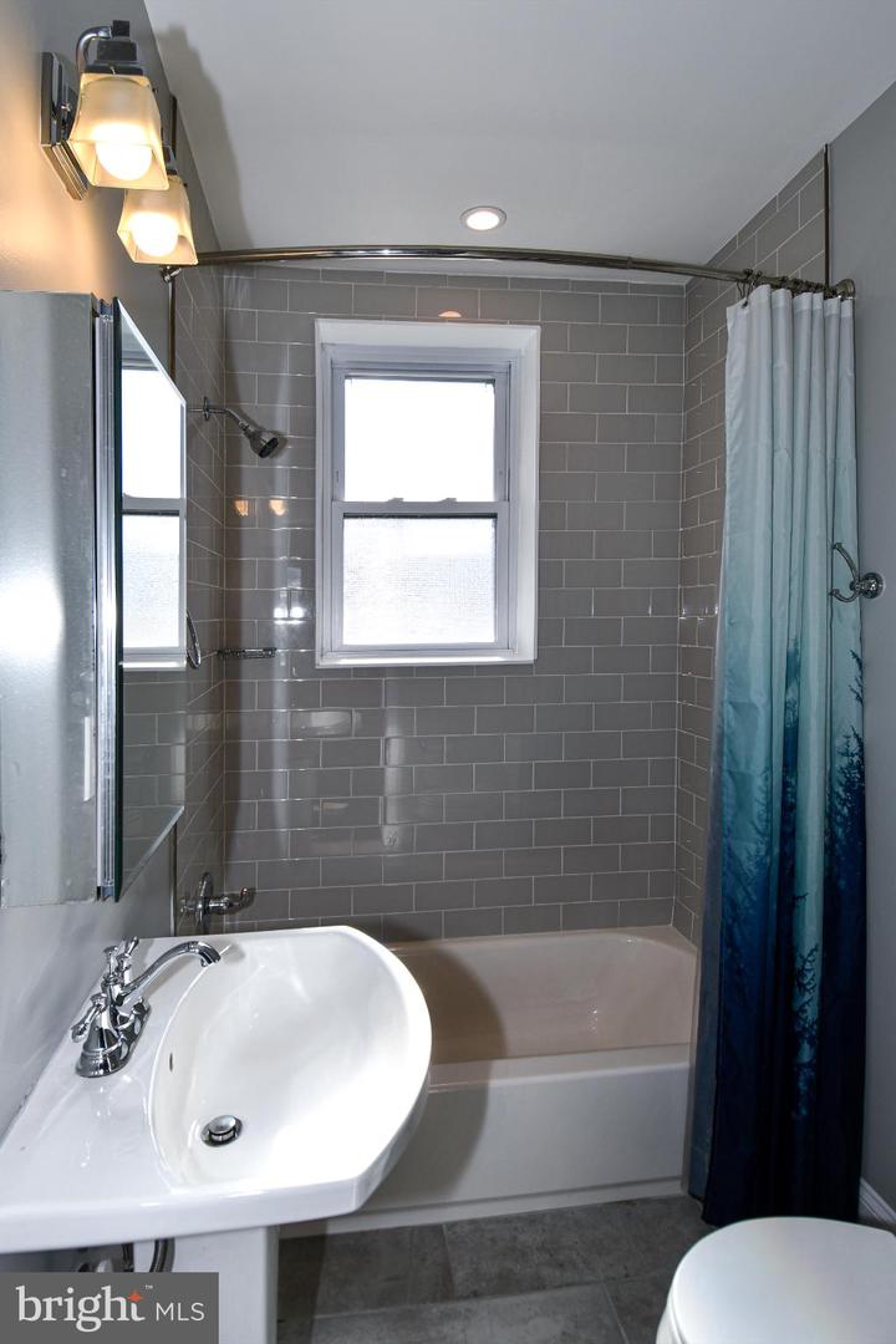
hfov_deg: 67.4
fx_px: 672
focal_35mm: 18
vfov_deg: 90.0
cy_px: 672
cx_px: 448
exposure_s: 1/160
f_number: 6.3
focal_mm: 12
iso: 100
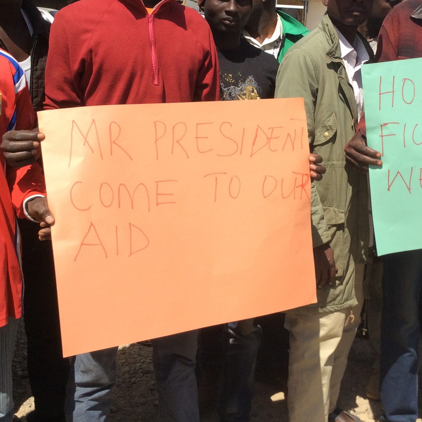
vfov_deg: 31.5
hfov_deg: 31.5
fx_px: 745
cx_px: 258
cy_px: 157
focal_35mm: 54
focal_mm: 3.3
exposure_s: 1/1466
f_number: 2.4
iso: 32
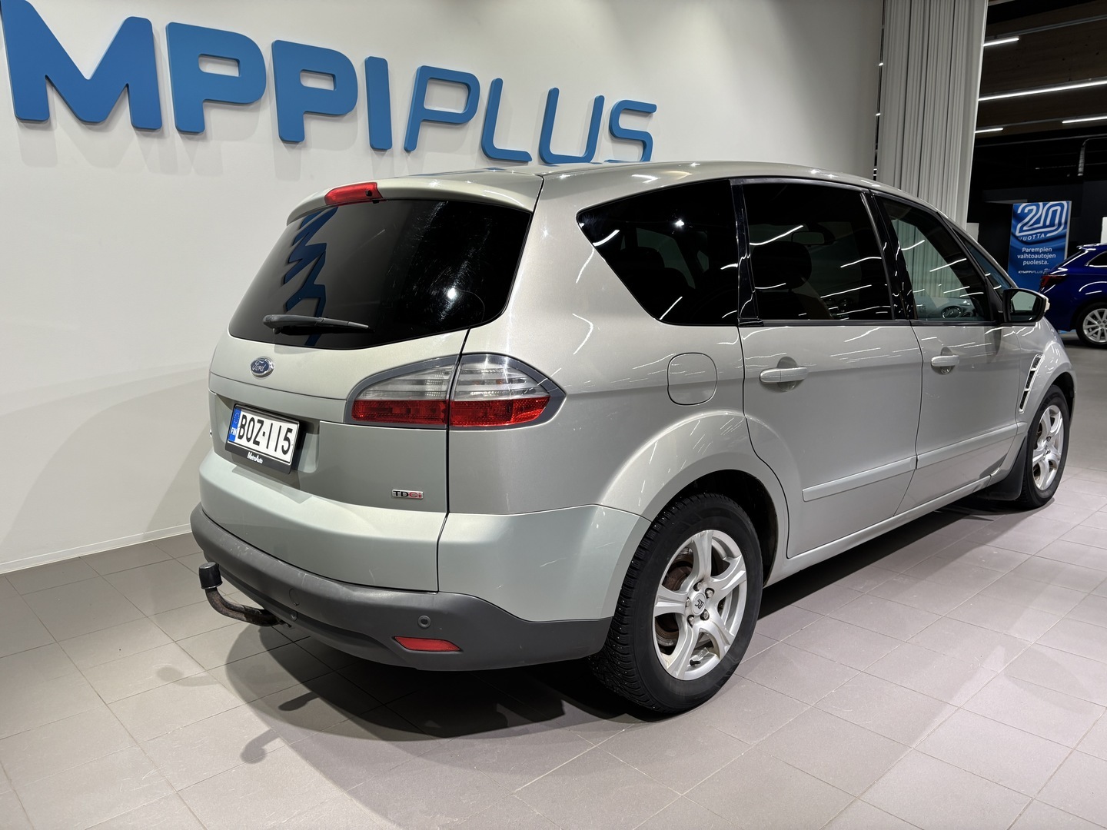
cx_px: 554
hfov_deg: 67.3
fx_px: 831
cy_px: 415
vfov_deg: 53.1
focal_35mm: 26
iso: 64
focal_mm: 5.96
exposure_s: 1/100
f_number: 1.6
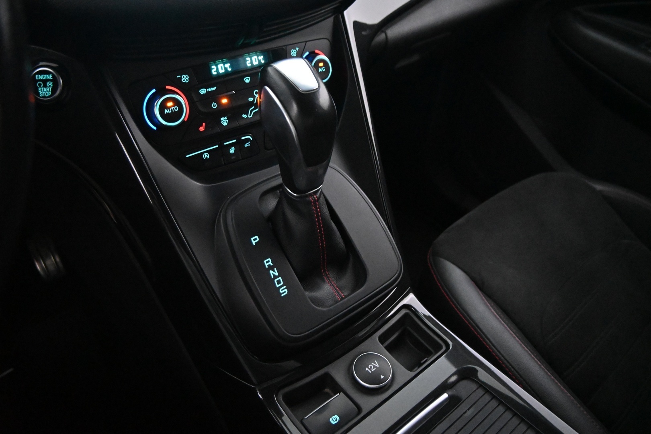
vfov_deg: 18.2
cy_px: 217
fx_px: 1356
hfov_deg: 27.0
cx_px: 326
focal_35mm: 75
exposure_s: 1/80
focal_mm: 50
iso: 11400
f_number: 6.3
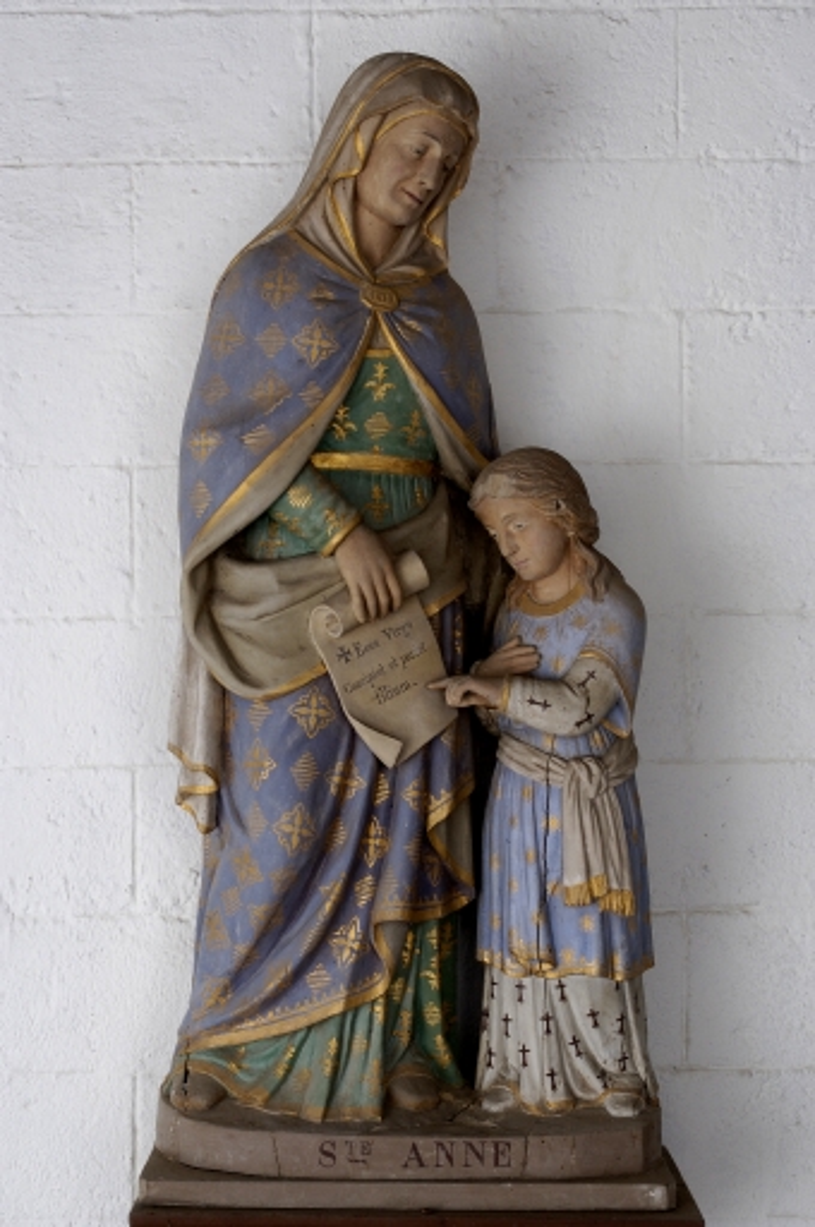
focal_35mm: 63
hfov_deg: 21.5
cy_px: 614
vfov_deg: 31.9
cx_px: 408
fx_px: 2145
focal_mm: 42
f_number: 22
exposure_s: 1/60
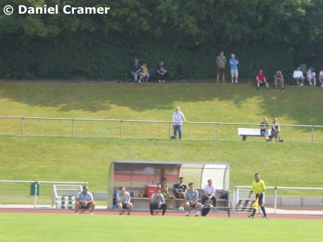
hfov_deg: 7.5
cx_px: 162
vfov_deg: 5.6
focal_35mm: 265
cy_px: 121
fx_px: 2474
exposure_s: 1/125
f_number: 5.6
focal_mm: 47.5
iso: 80
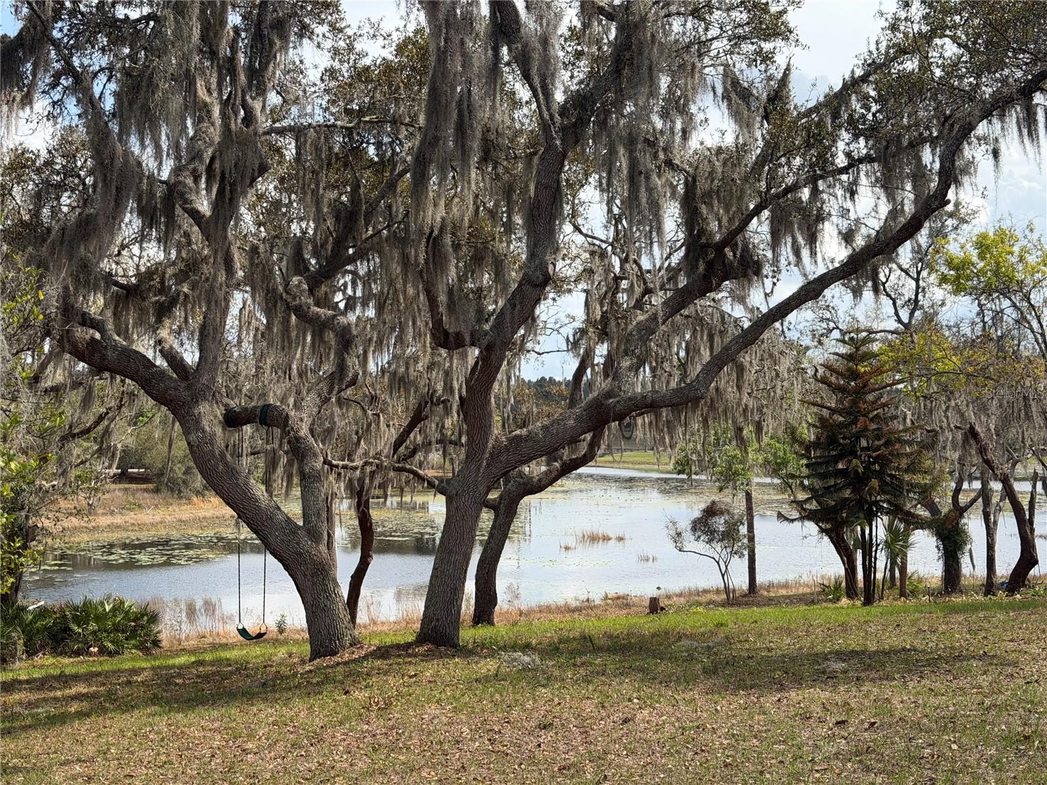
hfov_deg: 39.7
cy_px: 392
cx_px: 524
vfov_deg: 30.3
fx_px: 1452
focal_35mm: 48
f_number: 1.78
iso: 64
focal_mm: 6.76
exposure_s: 1/3534
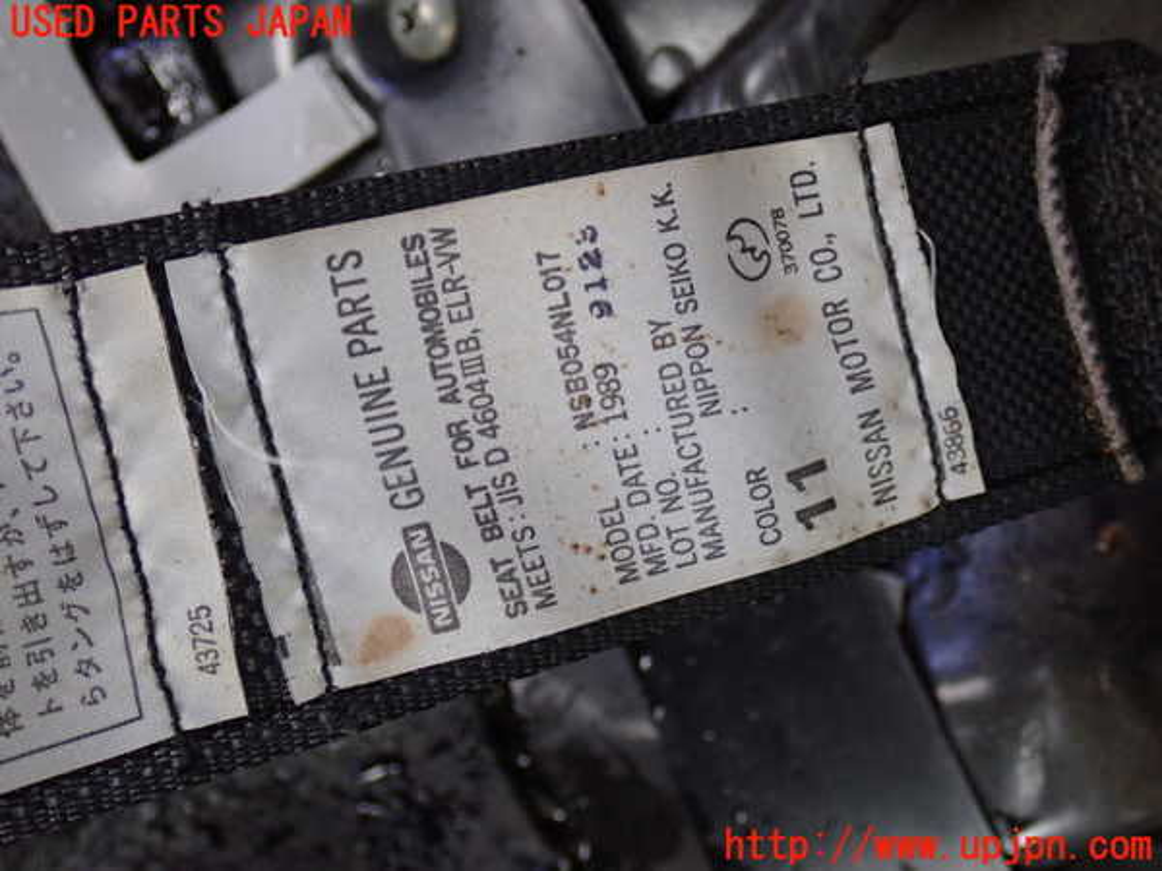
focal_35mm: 47
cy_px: 436
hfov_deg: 40.4
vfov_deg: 30.9
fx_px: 1578
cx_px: 581
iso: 640
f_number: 3.1
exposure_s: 1/50
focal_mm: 8.4
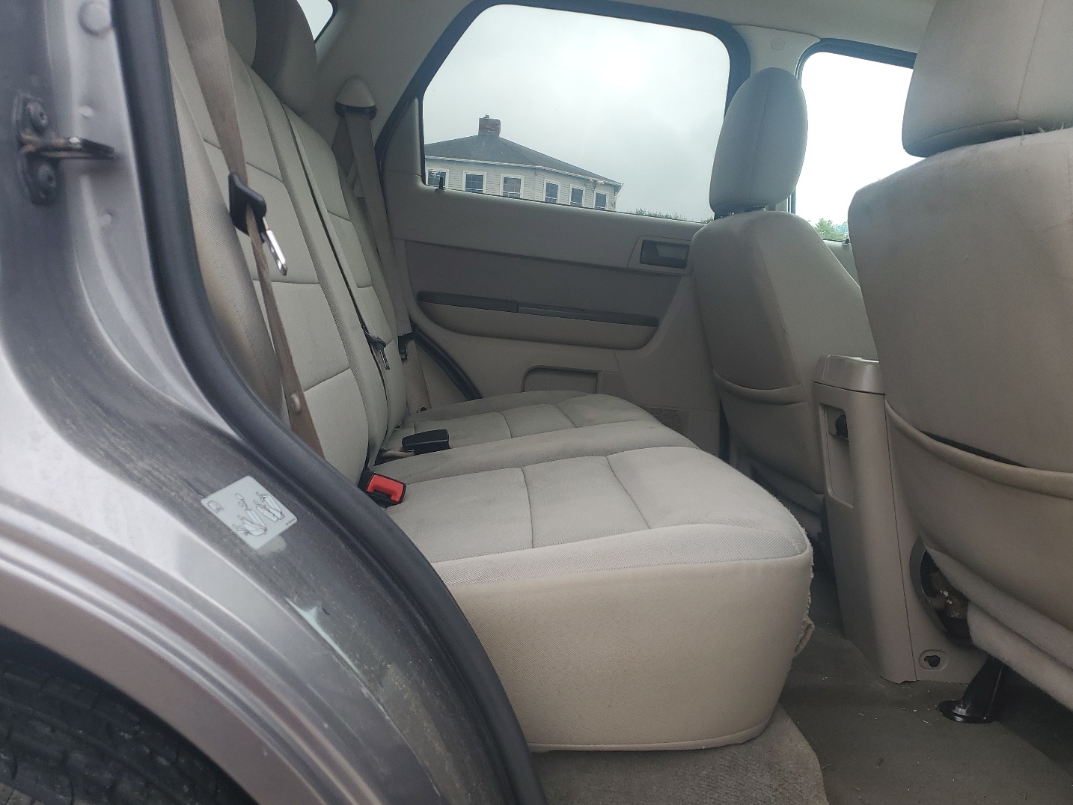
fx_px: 899
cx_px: 577
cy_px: 403
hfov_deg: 61.6
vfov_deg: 48.2
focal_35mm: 29
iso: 50
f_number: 1.5
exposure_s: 1/588
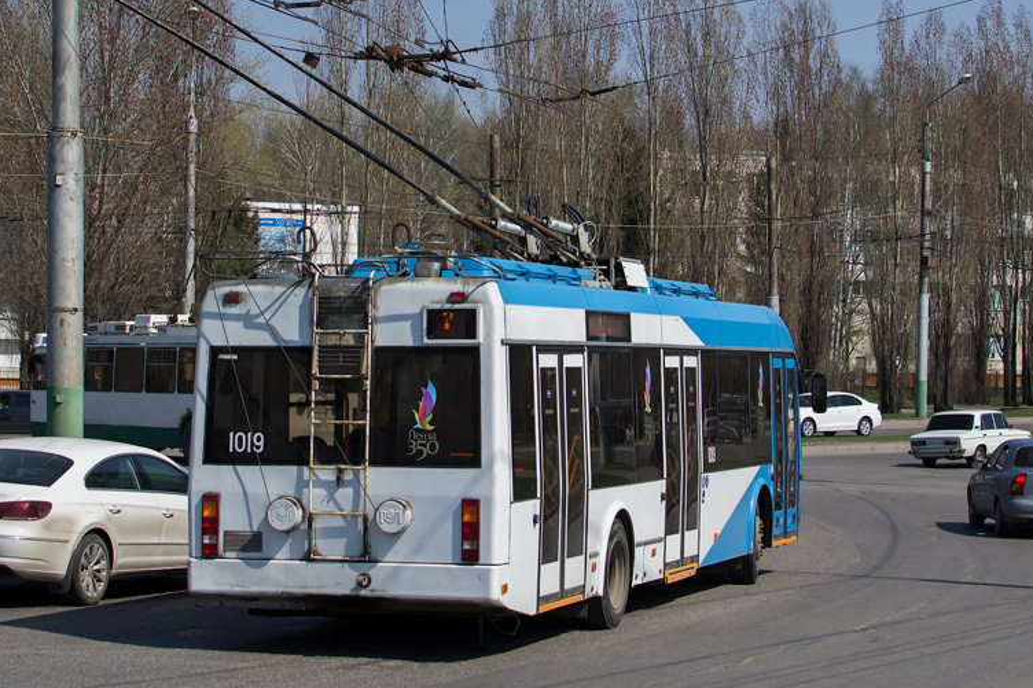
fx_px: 2404
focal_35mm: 84
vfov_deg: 16.2
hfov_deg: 24.2
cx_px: 448
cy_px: 216
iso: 200
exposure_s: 1/1250
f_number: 6.3
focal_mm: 35
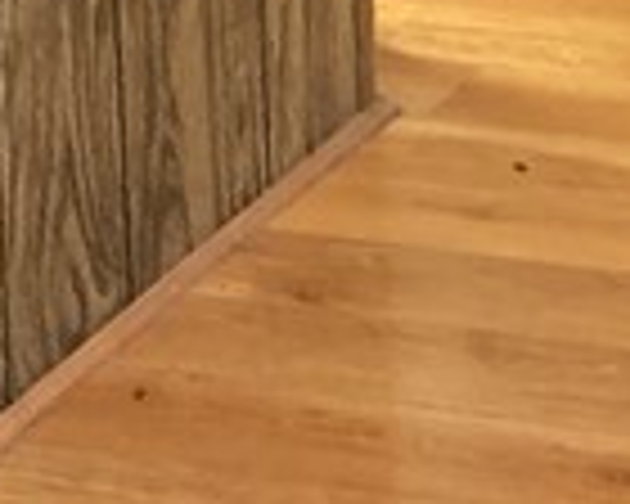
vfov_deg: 6.7
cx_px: 1192
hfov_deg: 9.2
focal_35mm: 200
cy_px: -1220
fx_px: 3729
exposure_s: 1/60
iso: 100
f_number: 1.8
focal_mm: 3.99
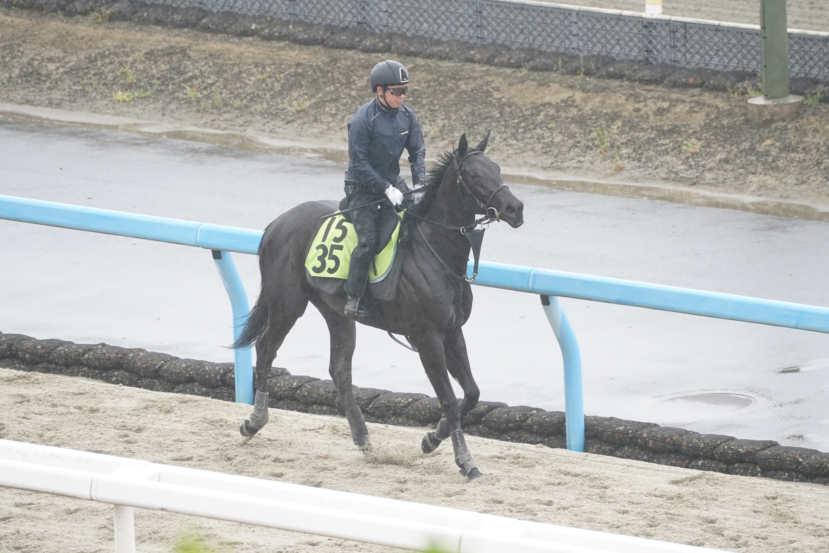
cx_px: 414
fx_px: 13816
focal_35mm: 600
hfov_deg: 3.4
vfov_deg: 2.3
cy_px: 276
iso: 2500
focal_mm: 400
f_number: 5.6
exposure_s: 1/500
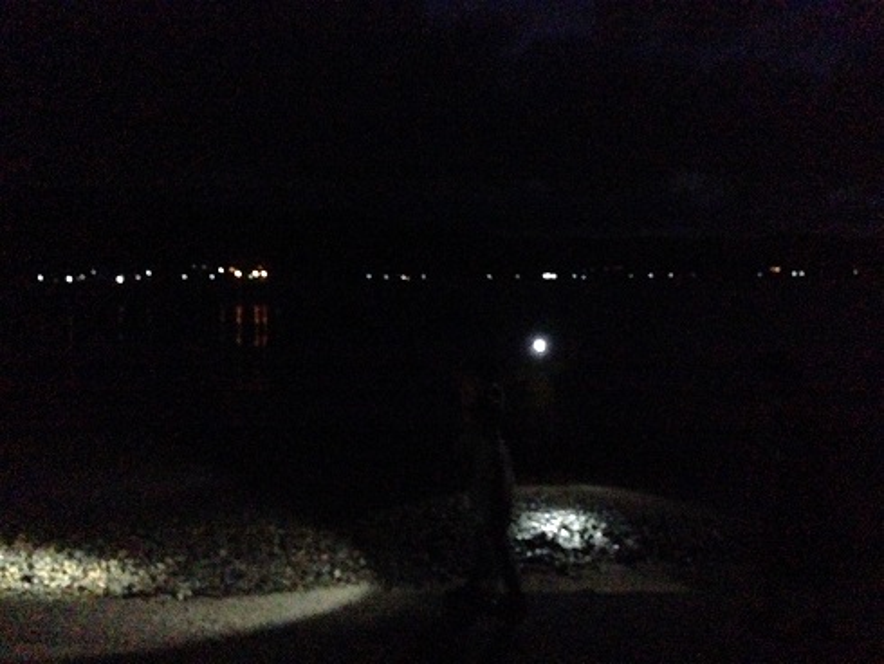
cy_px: 332
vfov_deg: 22.3
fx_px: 1686
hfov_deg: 29.4
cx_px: 442
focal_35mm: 66
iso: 3200
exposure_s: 1/15
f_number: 2.4
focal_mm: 4.12
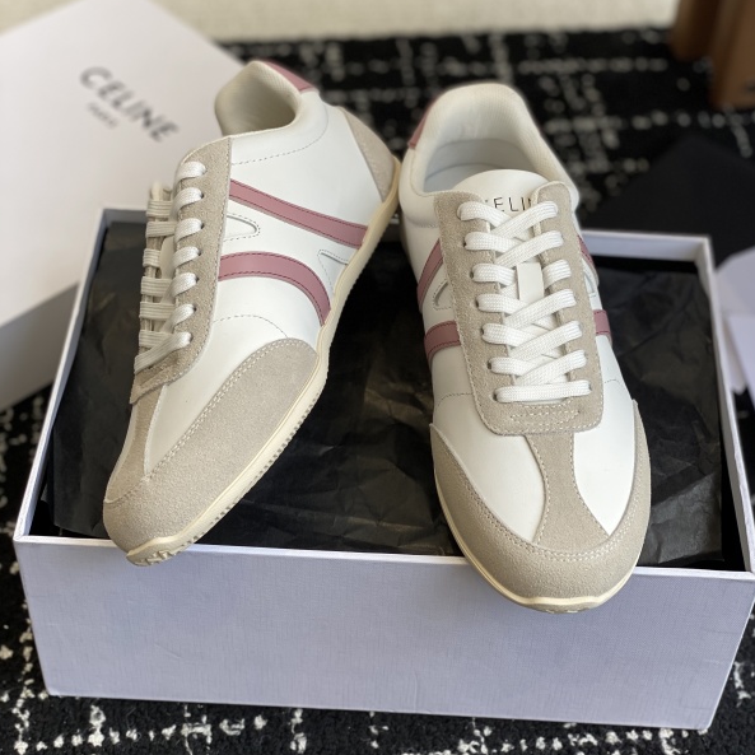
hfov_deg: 27.7
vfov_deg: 27.7
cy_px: 331
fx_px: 1530
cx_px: 381
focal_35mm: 62
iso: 20
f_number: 2
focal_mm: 6
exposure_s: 1/158
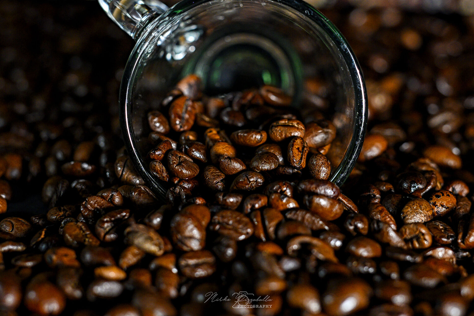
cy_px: 120
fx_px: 1264
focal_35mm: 96
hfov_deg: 21.2
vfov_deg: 14.2
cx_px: 239
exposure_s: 1/500
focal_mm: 50
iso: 800
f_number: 3.2
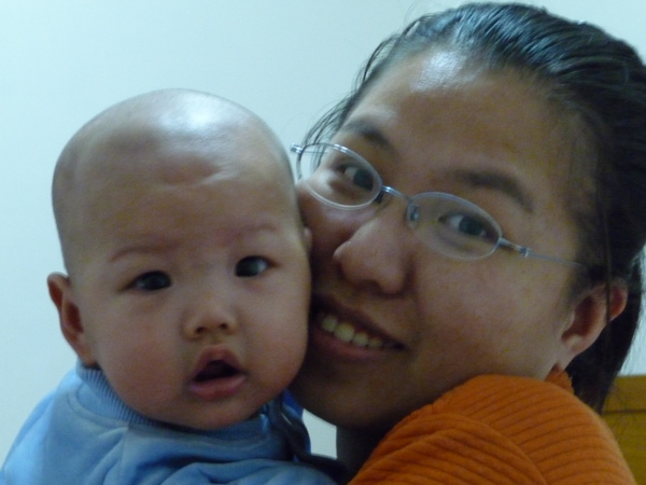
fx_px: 1568
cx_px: 323
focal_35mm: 84
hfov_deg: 23.3
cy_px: 242
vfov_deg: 17.6
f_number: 4.7
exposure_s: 1/8
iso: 800
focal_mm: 14.2
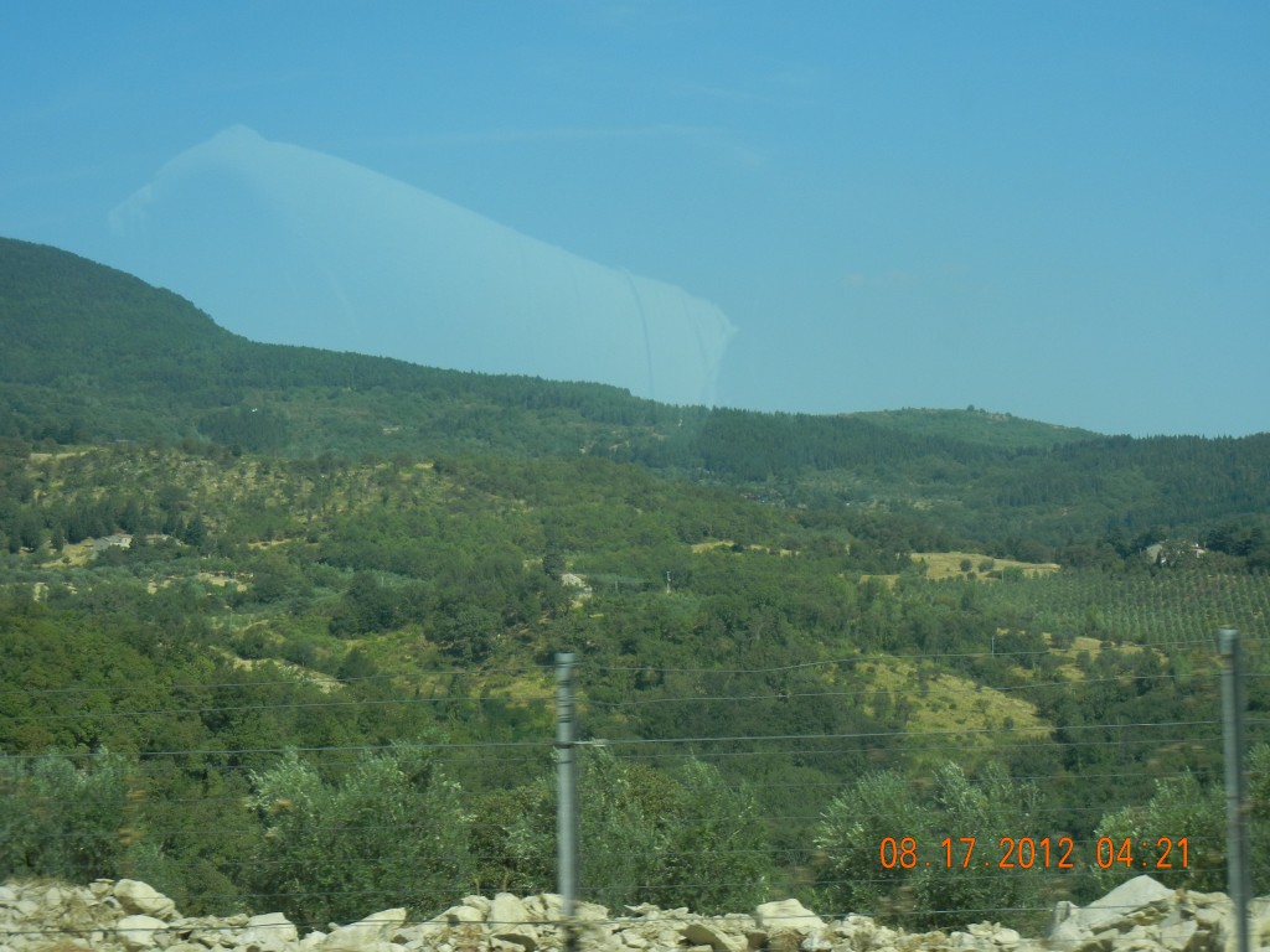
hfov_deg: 25.3
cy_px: 476
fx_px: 2825
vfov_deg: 19.1
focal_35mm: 77
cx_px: 635
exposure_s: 1/827
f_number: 4.3
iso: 160
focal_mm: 13.9
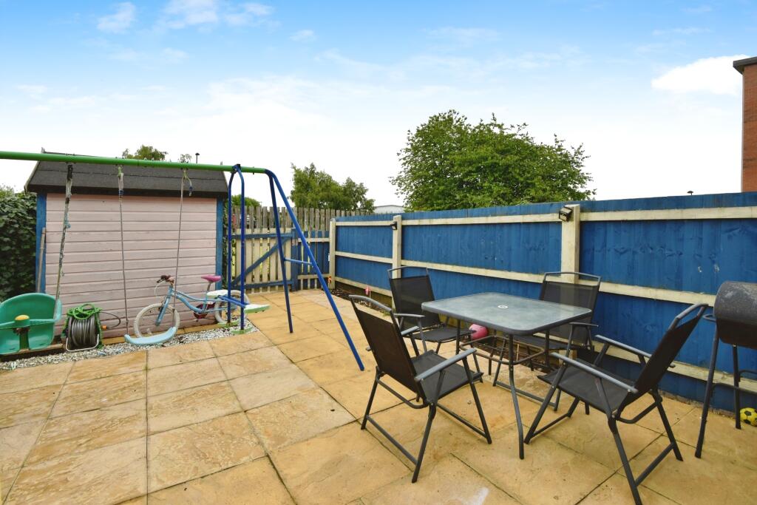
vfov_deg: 73.8
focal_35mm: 16
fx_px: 336
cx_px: 378
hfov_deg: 96.7
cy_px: 252
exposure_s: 1/200
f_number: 7.1
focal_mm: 16
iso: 400
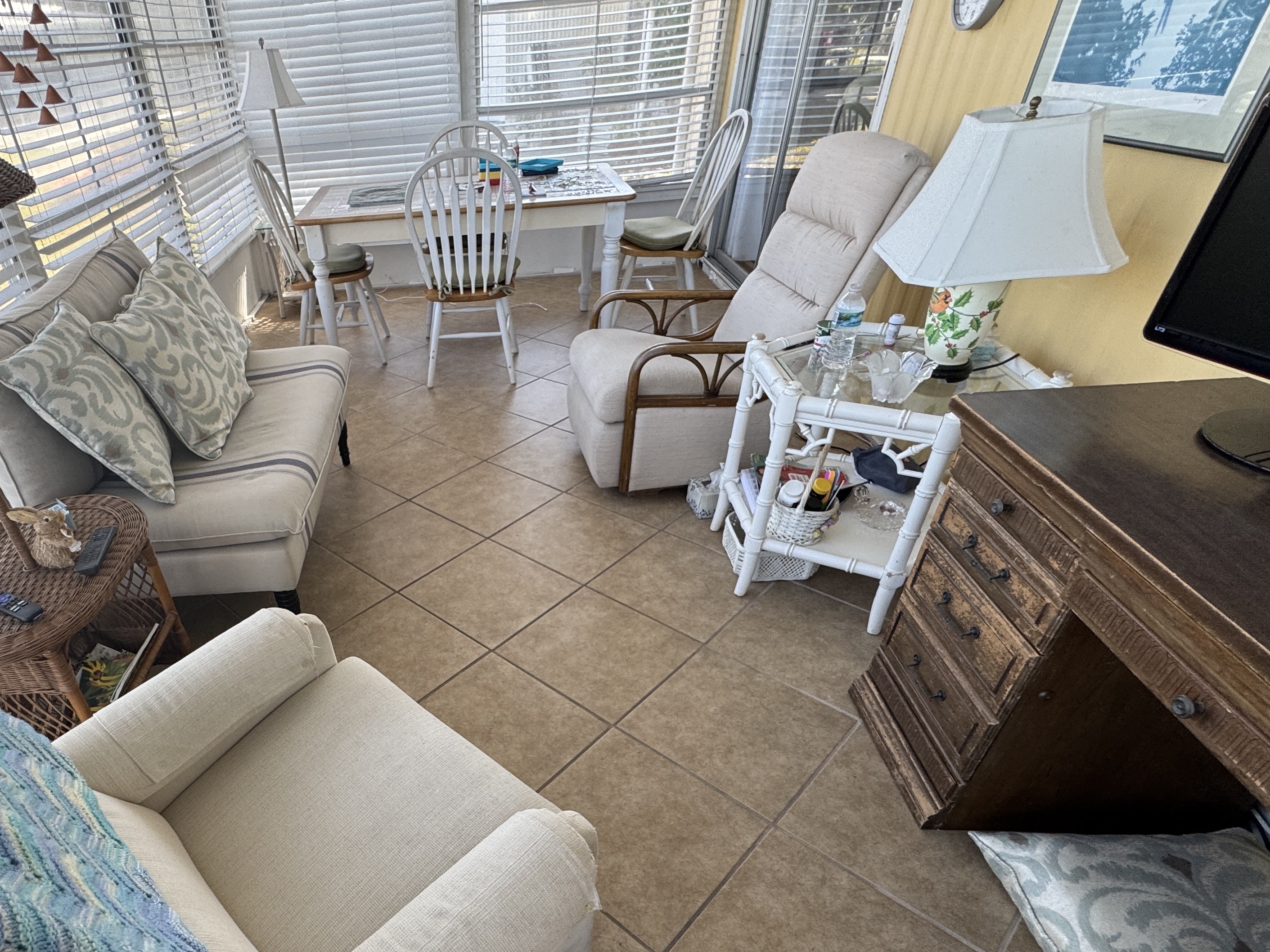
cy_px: 629
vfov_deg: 64.4
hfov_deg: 79.1
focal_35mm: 20
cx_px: 425
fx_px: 734
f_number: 2.2
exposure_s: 1/99
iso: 100
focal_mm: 2.22
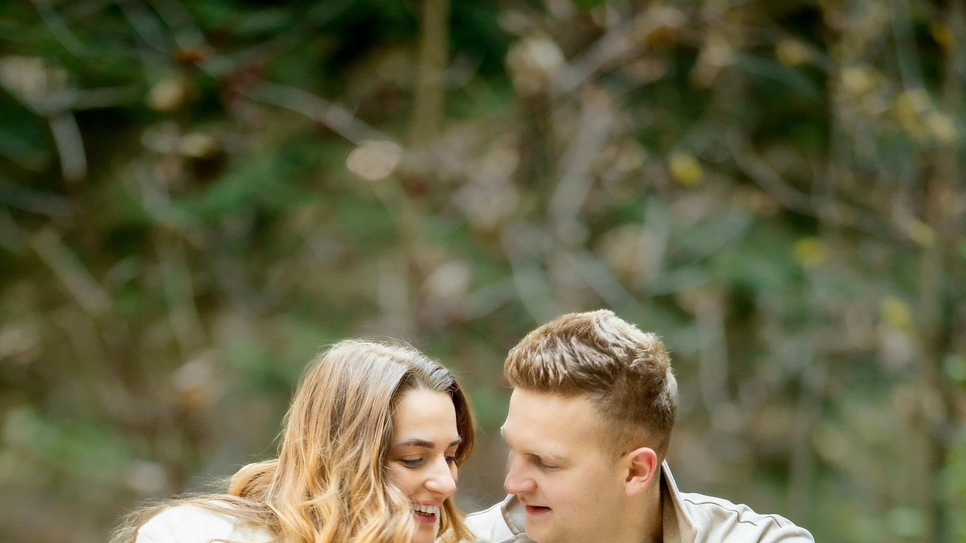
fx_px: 6864
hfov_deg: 8.1
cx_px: 483
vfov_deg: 4.5
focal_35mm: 268
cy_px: 718
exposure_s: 1/160
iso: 1250
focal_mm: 170
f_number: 2.8
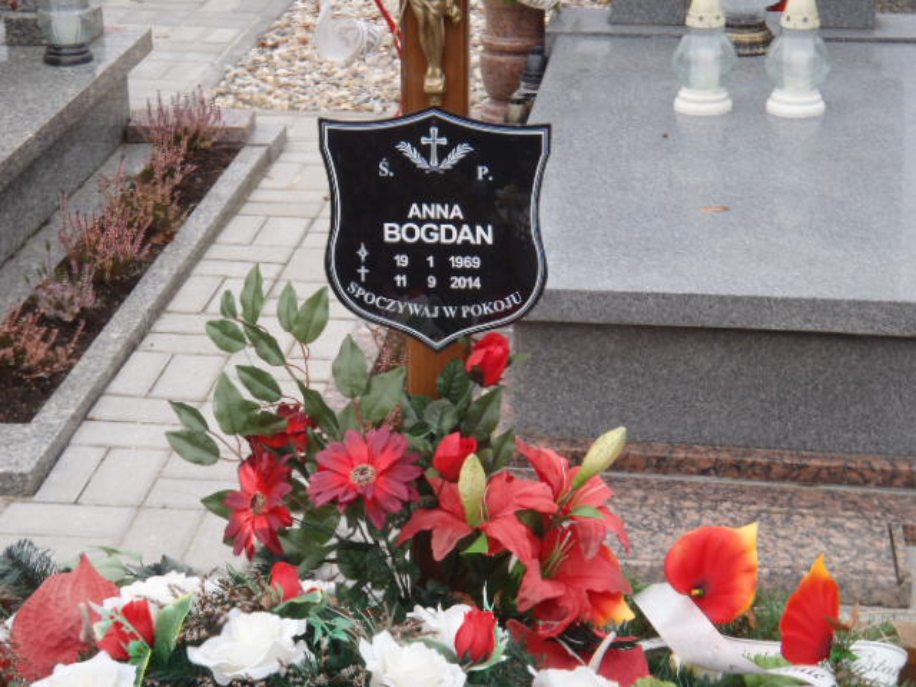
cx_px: 458
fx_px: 1932
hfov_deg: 26.7
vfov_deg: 20.2
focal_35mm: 73
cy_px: 344
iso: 80
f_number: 4
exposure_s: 1/60
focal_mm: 13.18
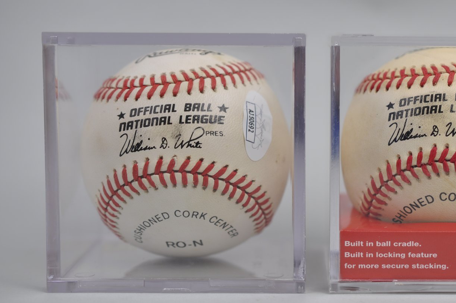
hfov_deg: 24.1
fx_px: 1063
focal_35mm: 84
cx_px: 319
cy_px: 158
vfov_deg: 16.2
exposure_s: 1/80
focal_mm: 40
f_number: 4.5
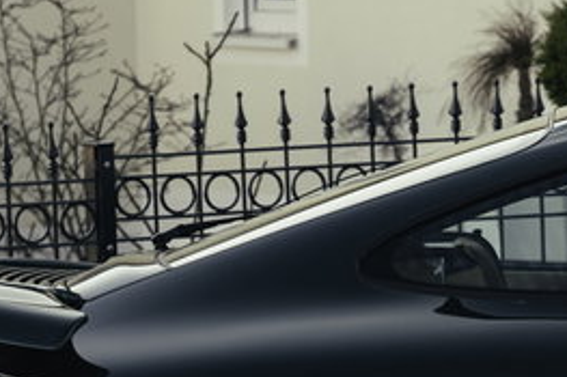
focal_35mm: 292
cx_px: 425
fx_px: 4596
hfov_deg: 7.1
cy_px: 420
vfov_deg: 4.7
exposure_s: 1/100
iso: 100
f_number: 4
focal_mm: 66.7
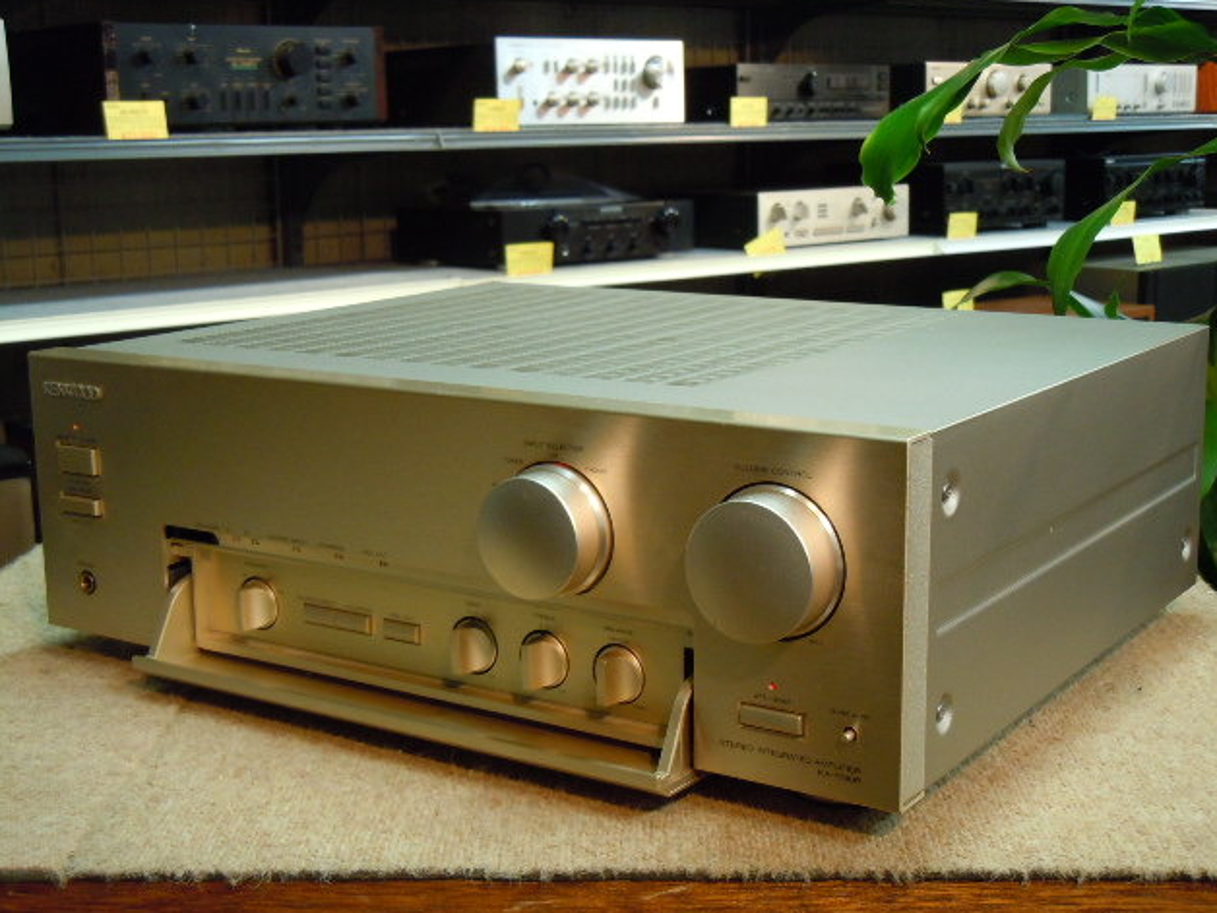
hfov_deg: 36.2
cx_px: 616
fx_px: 1863
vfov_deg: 27.5
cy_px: 459
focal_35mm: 53
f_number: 3.9
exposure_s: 1/15
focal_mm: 9.3
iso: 400
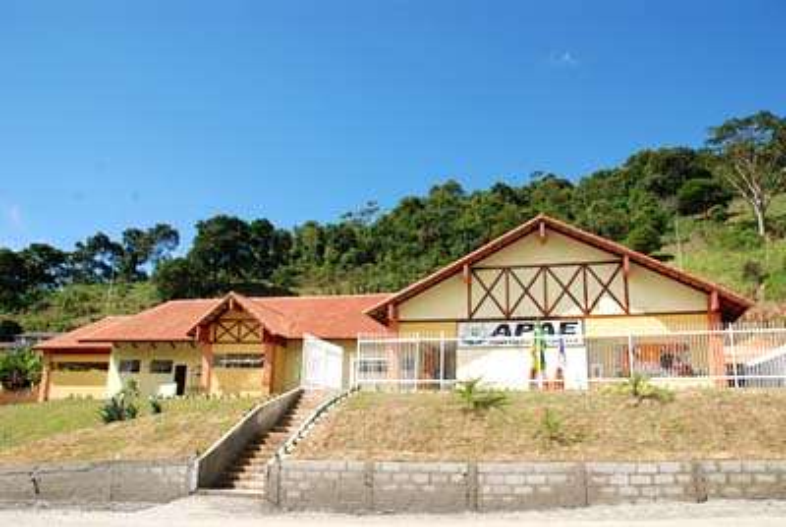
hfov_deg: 61.9
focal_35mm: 30
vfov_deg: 43.7
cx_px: 393
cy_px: 264
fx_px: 656
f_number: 9
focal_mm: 20
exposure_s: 1/320
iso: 200
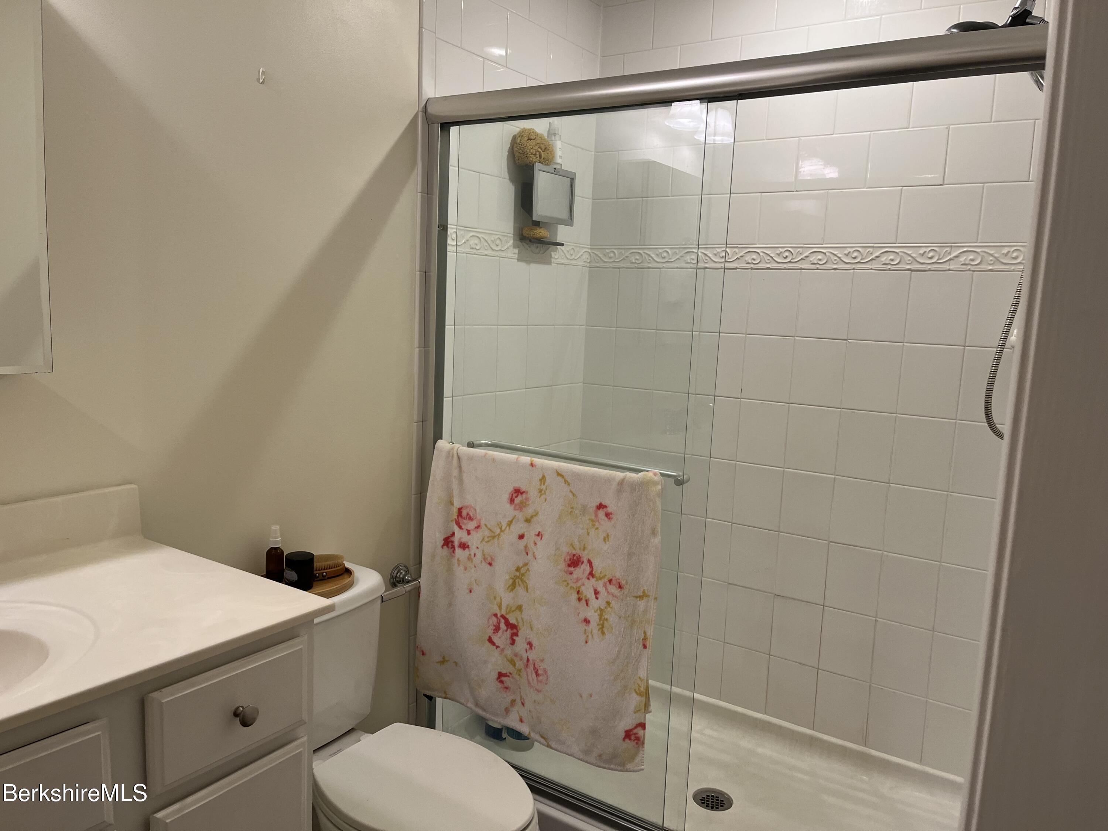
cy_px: 416
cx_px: 554
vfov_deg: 53.1
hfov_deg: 67.3
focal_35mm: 26
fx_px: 832
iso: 100
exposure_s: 1/120
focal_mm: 5.1
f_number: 1.6
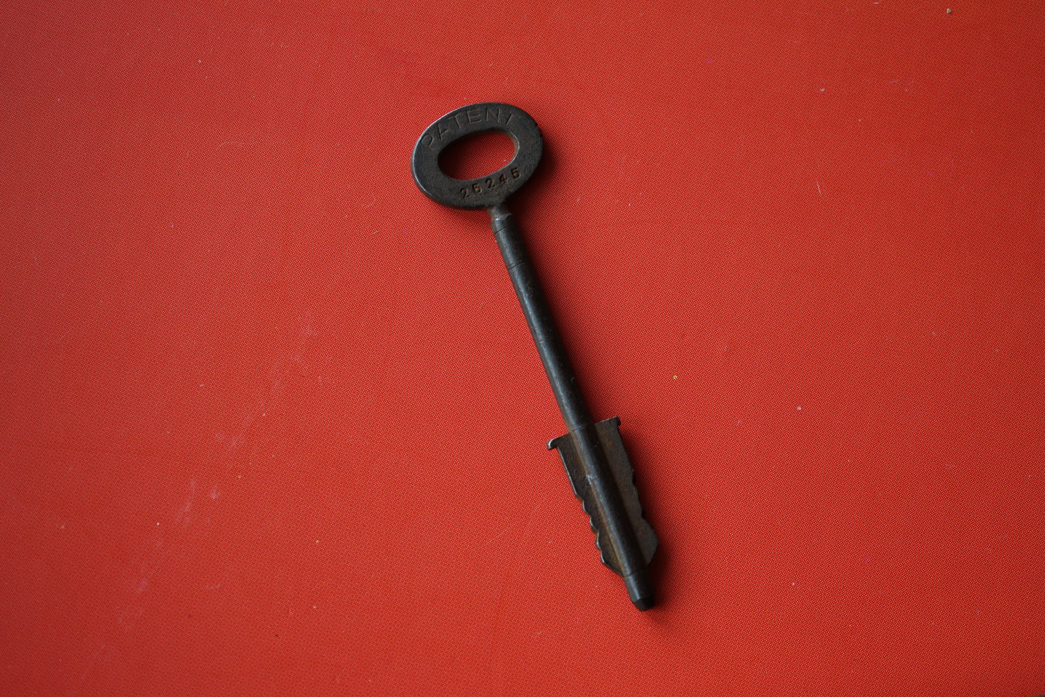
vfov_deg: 19.5
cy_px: 348
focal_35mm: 70
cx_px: 522
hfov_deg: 28.8
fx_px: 2032
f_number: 5.6
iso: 640
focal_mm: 70
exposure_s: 1/80
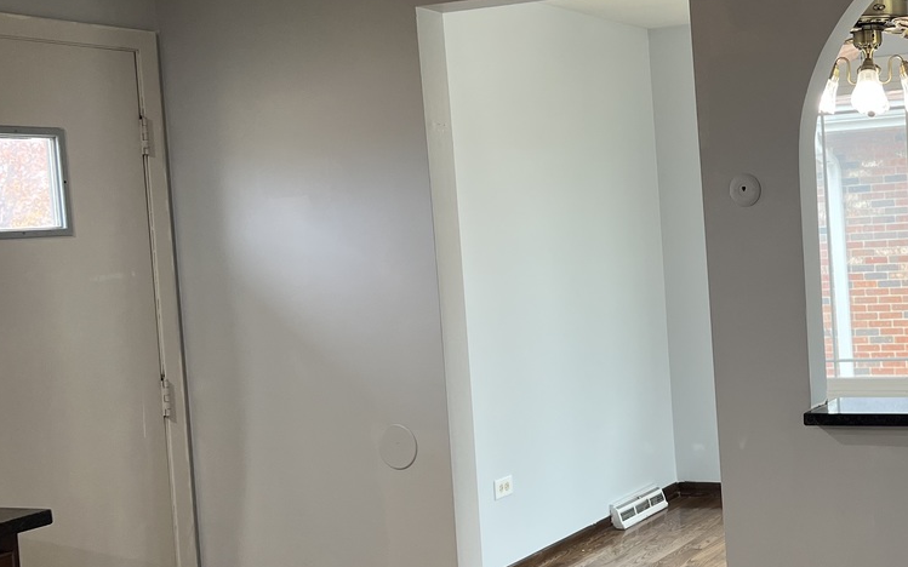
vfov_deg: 24.4
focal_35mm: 53
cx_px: 778
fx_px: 1311
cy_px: 270
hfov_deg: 36.3
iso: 100
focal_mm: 5.7
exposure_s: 1/120
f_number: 1.5
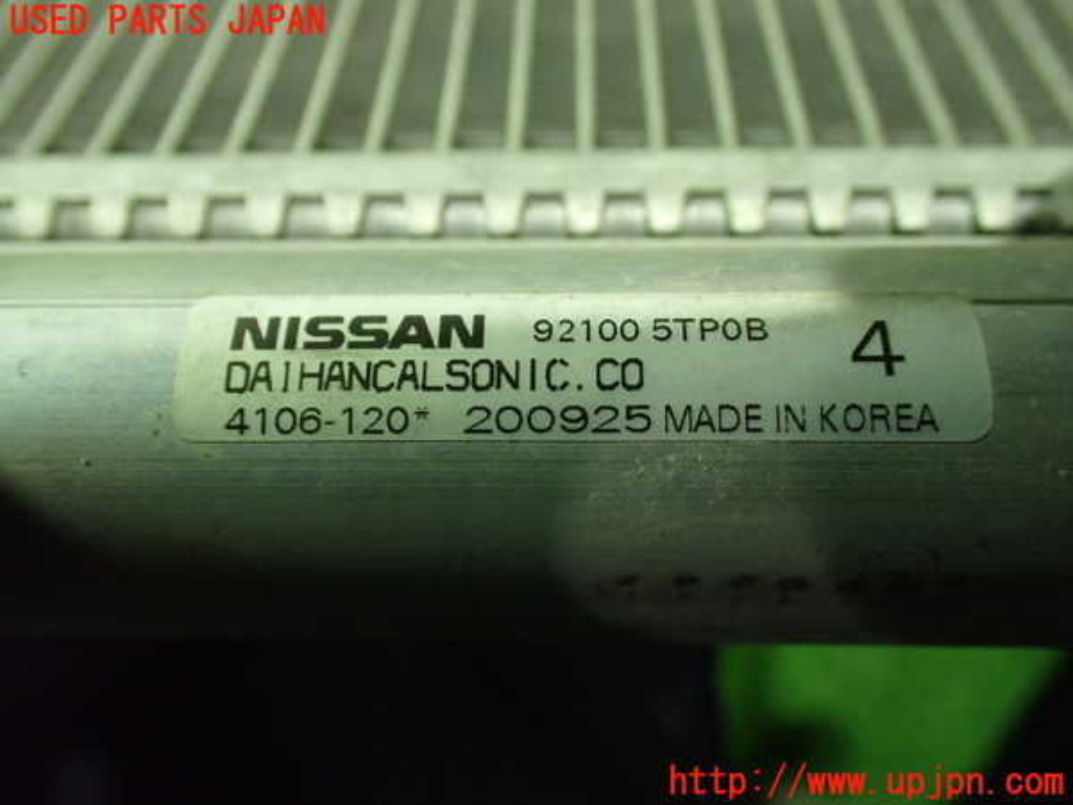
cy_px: 402
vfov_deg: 46.8
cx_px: 536
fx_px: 930
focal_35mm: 30
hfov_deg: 60.0
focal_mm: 5.4
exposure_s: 1/30
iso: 800
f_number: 2.3
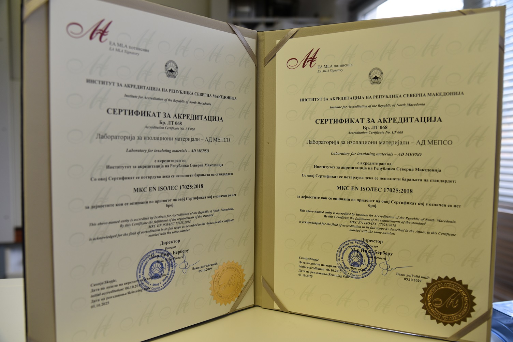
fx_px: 428
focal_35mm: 30
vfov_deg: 43.6
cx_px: 256
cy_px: 171
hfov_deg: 61.9
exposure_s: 1/80
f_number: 4.5
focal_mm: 30
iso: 400
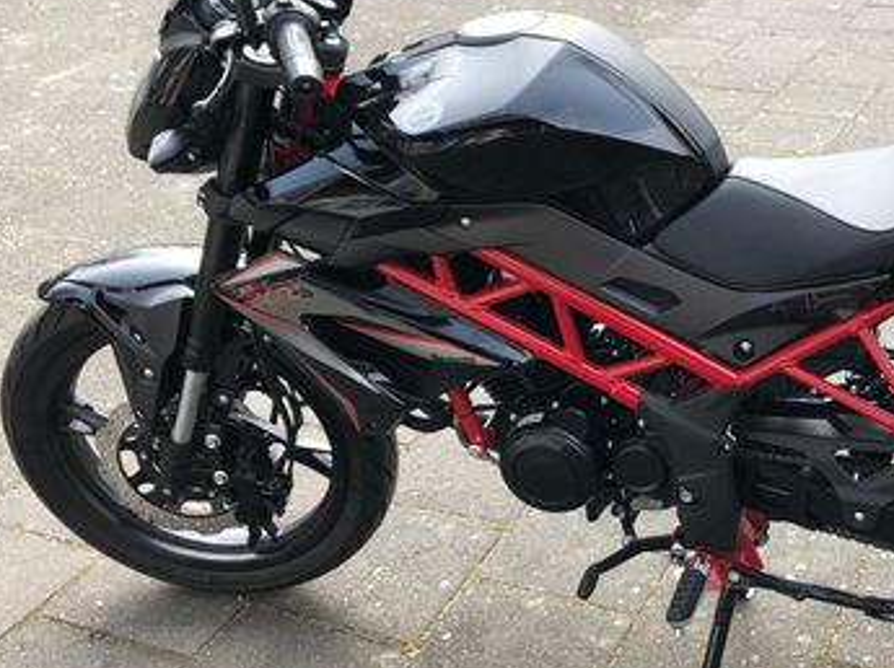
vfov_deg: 28.0
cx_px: 772
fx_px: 1342
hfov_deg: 35.1
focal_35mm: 52
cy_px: 293
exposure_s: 1/390
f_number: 1.8
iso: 20
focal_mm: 3.99
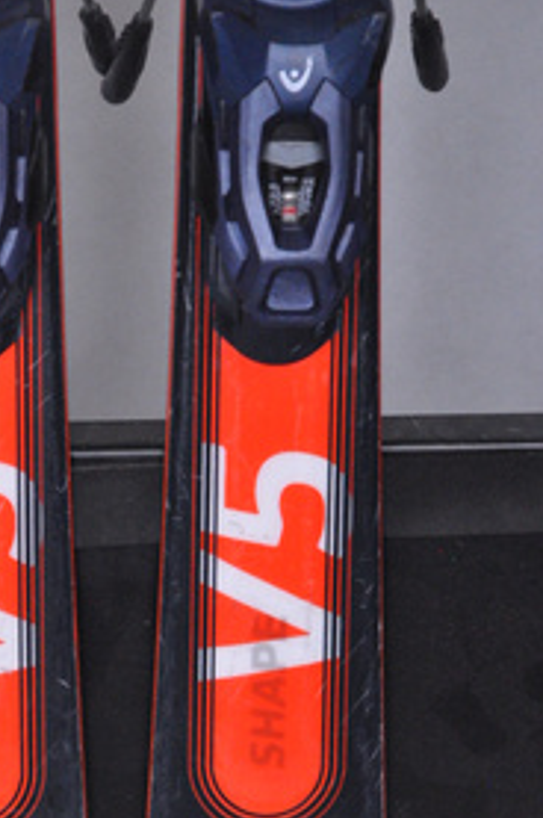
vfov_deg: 10.5
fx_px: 4423
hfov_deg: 7.0
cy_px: 650
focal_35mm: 195
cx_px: 111
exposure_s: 1/125
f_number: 8
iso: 3200
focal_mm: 80
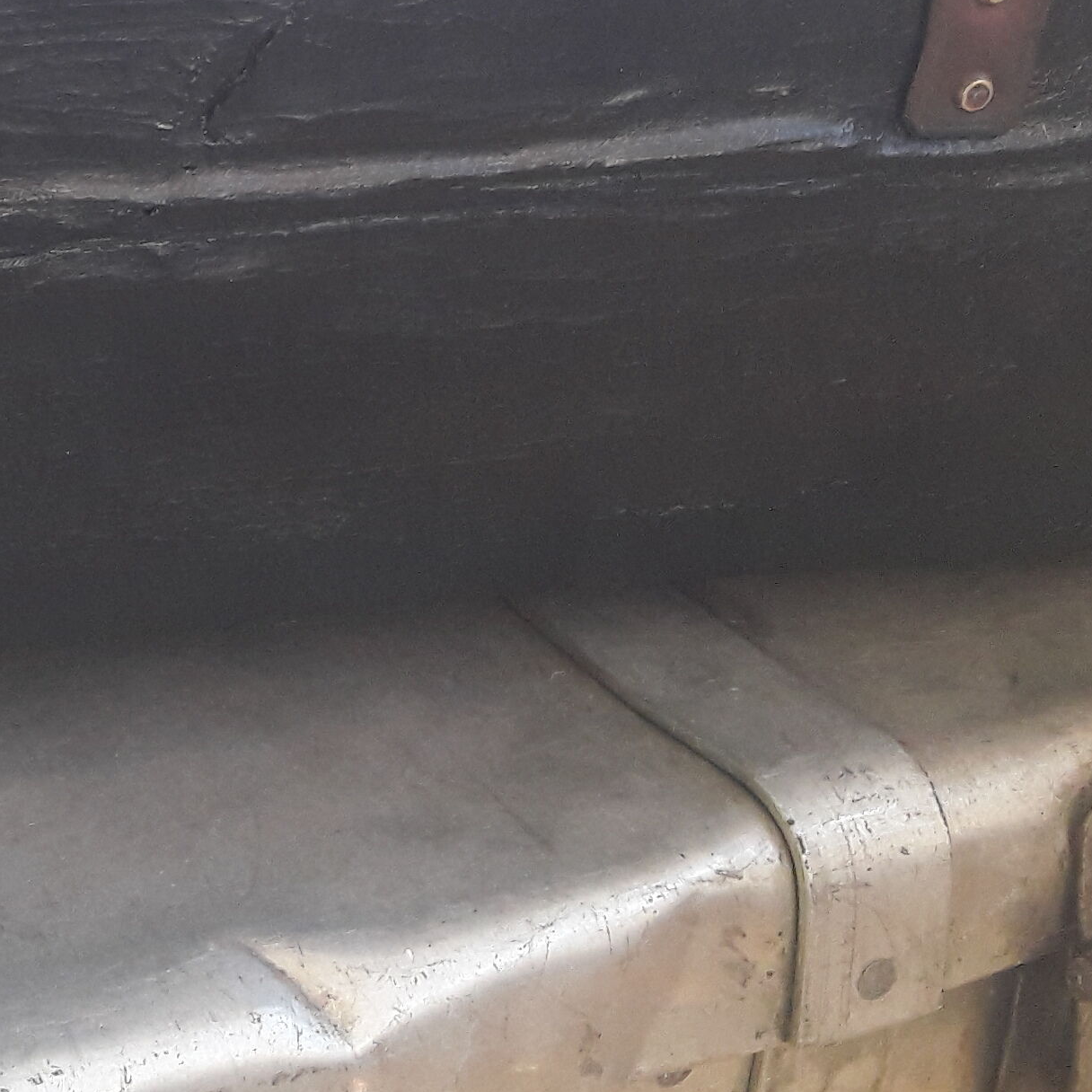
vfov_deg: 20.2
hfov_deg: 19.5
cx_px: -188
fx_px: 2998
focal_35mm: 84
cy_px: 85
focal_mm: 3.7
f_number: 1.9
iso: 100
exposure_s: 1/33
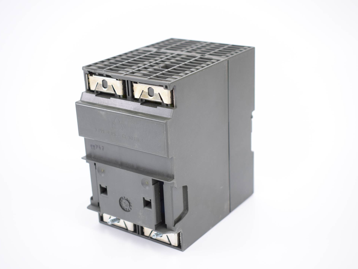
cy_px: 134
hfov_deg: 34.3
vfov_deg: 26.1
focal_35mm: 56
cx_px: 190
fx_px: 579
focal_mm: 34
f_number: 4.5
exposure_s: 1/50
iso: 250
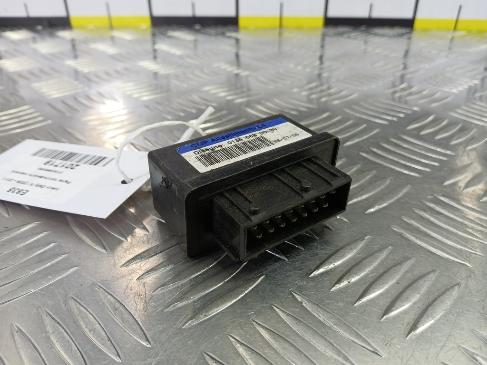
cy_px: 182
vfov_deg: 58.9
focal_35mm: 23
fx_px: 324
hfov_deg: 73.9
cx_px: 244
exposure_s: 1/50
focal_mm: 4.11
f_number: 1.6
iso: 124
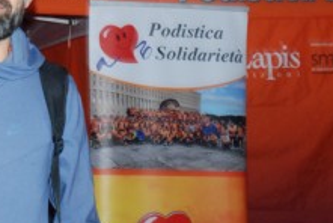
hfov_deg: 18.7
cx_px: -3
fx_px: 982
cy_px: -55
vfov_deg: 12.6
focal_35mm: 106
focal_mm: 26
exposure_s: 1/60
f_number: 5
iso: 1000
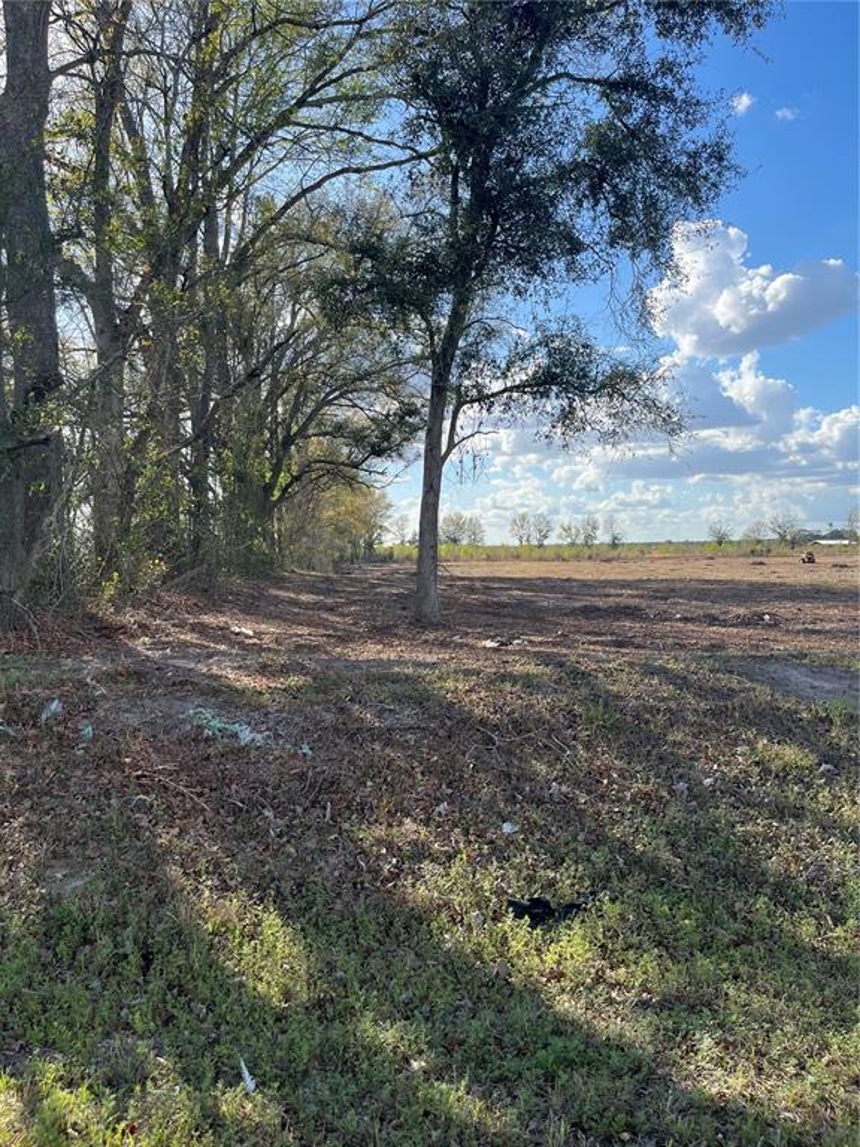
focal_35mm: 26
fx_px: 861
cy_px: 574
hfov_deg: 53.1
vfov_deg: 67.3
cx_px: 430
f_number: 1.6
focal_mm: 5.1
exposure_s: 1/2101
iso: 50
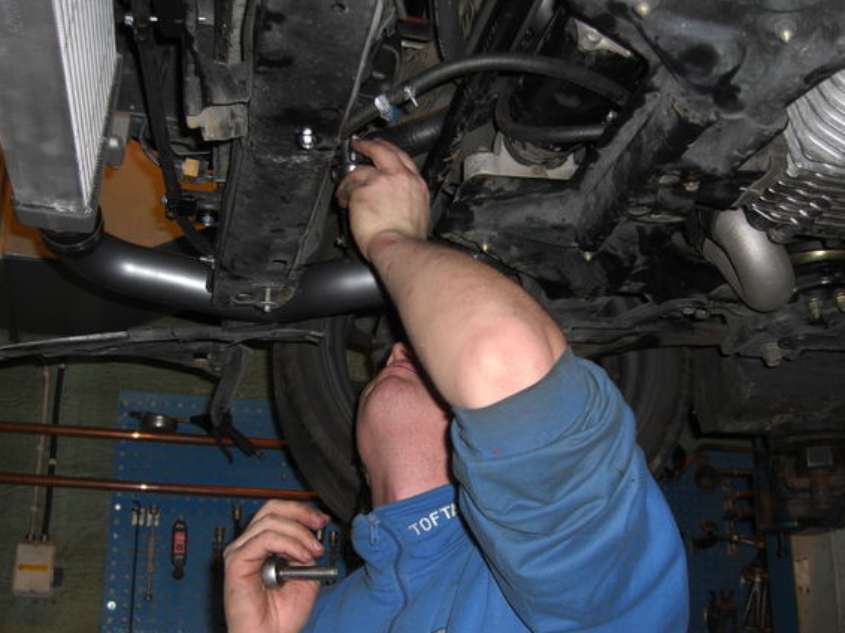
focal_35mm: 43
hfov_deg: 43.9
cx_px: 405
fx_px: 1049
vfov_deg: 33.6
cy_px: 339
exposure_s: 1/60
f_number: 2.8
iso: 100
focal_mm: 7.9
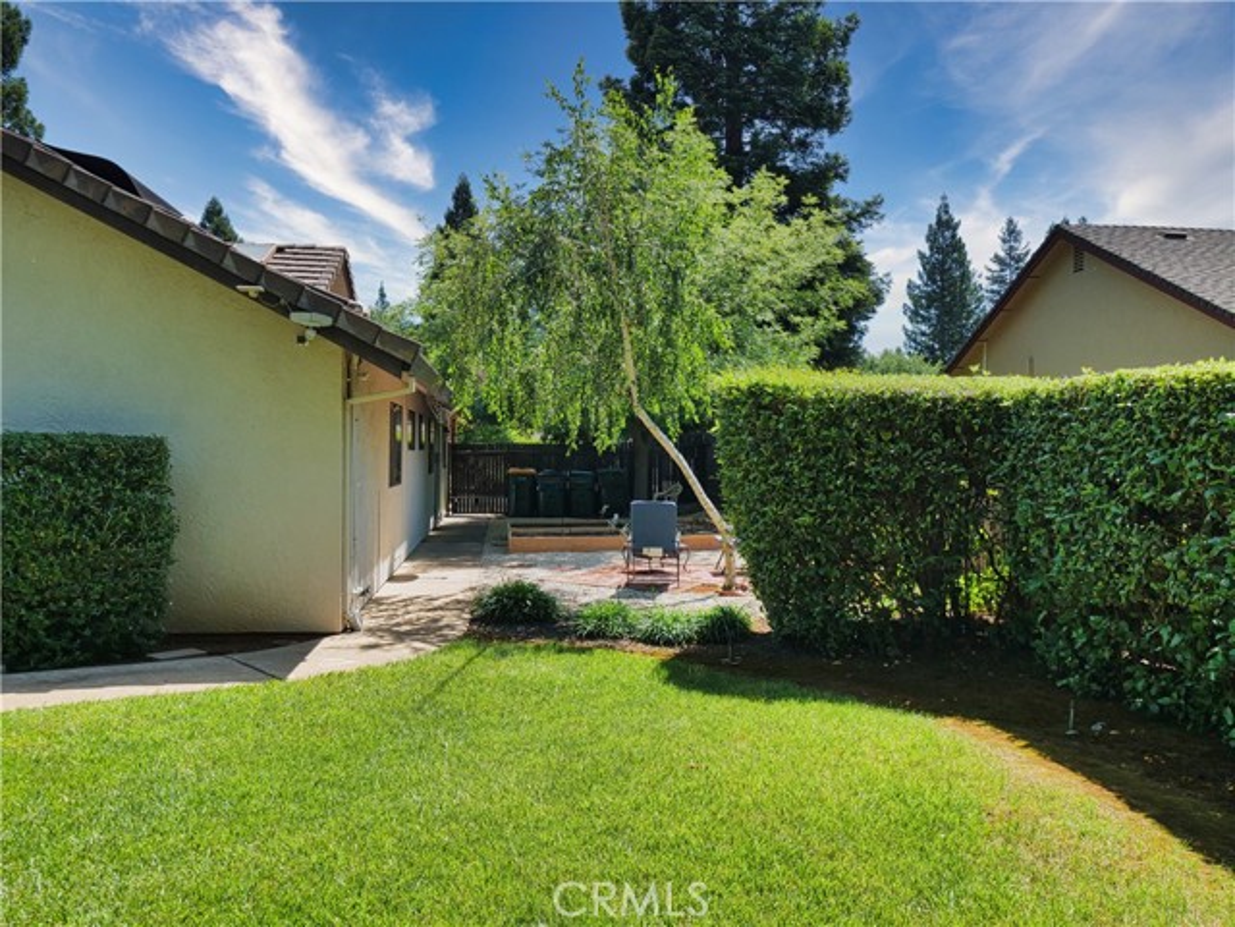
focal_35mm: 28
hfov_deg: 63.4
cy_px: 464
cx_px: 618
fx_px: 999
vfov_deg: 49.7
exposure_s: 1/1000
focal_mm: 14
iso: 250
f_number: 4.5
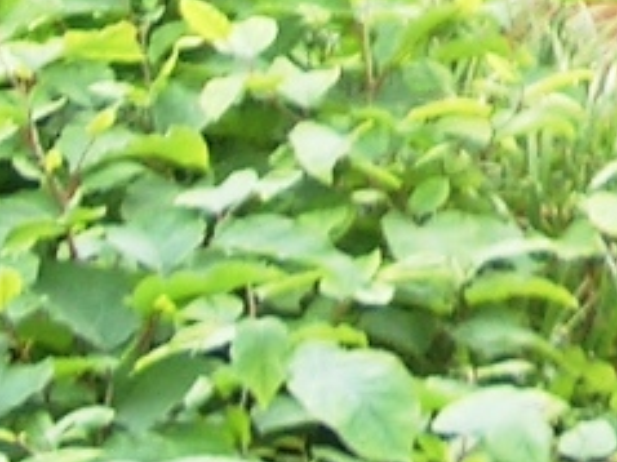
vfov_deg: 6.1
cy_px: -596
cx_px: 738
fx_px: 4169
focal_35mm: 234
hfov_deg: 8.4
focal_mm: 5.8
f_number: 2.6
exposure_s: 1/160
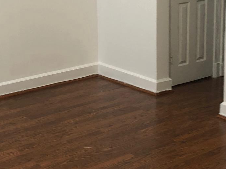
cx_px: 93
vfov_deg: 17.8
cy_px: 36
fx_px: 535
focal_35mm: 82
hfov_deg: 23.8
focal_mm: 3.99
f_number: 1.8
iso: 40
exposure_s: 1/17
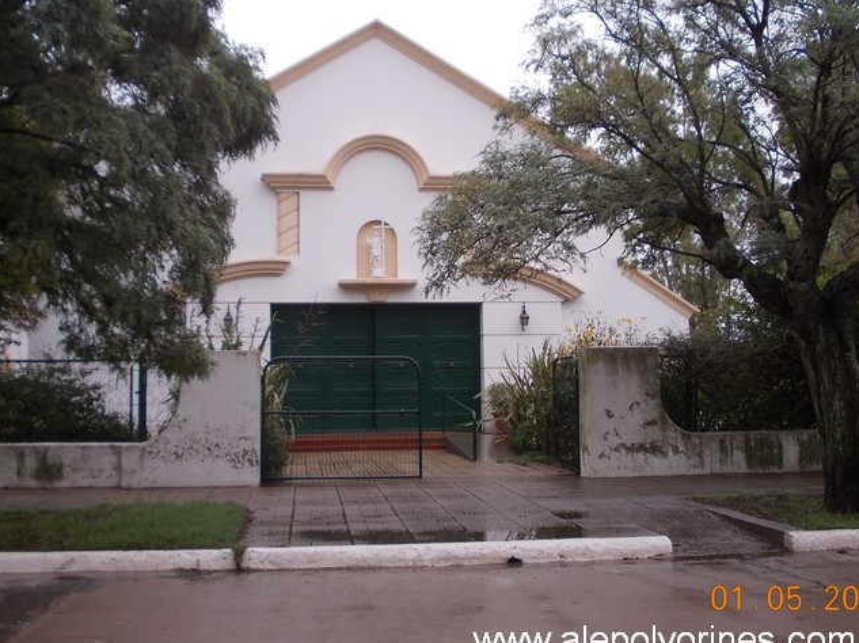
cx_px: 430
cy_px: 301
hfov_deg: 41.3
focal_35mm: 46
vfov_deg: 31.5
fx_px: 1141
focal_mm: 5.3
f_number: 3.1
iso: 80
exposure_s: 1/250
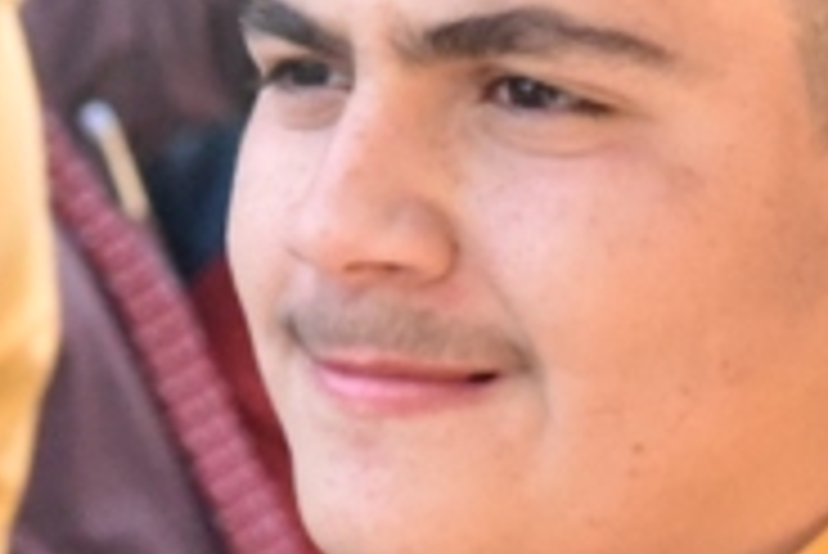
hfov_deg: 3.8
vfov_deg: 2.5
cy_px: 745
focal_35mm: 545
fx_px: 12545
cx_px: 446
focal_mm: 98
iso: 6400
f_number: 10
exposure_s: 1/1250
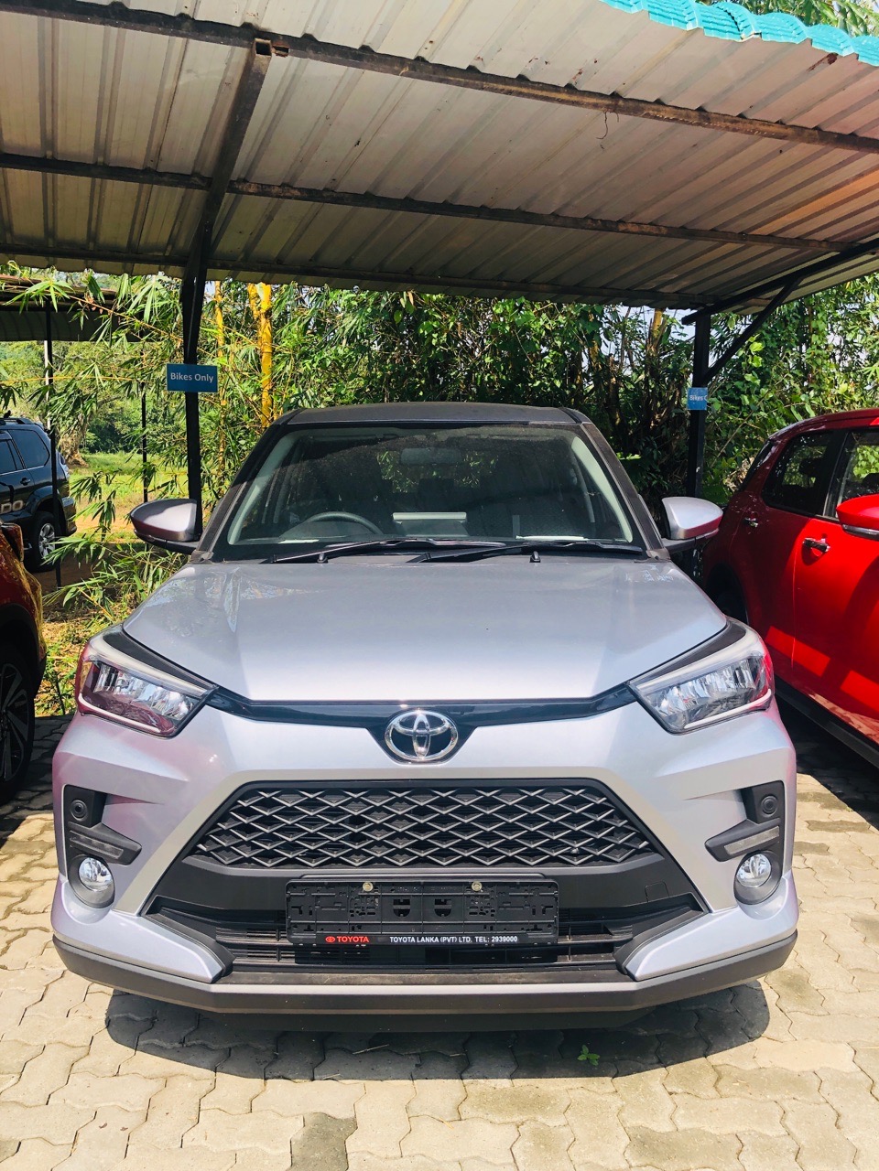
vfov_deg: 63.4
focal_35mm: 28
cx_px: 440
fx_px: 948
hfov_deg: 49.7
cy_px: 586
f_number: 1.8
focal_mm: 4
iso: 20
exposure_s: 1/1143
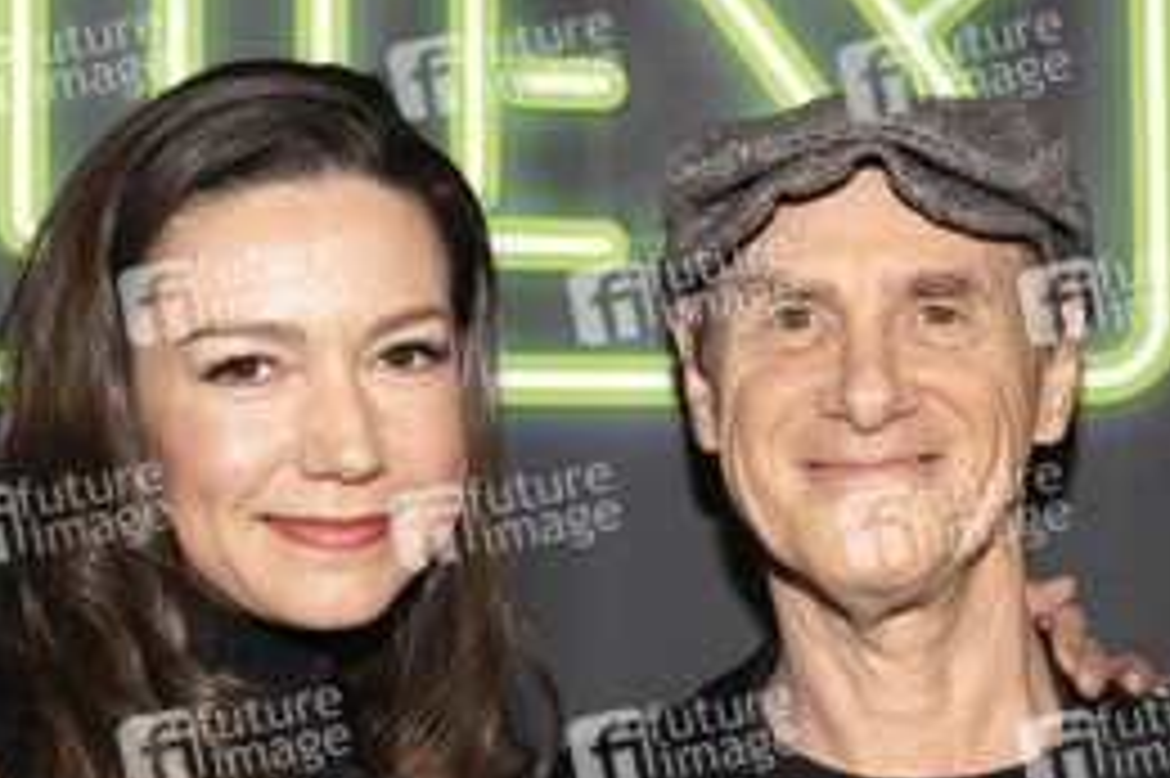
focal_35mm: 99
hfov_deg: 20.6
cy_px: 630
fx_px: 3215
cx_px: 565
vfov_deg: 13.7
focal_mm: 57
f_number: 5.6
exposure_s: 1/200
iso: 800
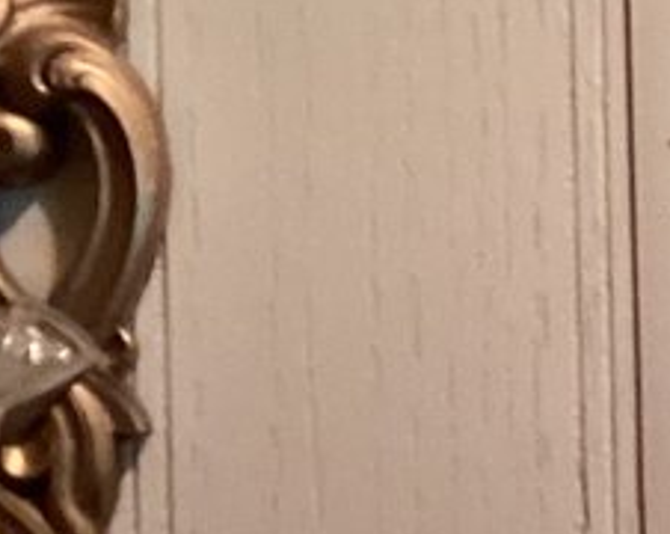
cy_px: 438
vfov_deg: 7.6
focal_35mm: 203
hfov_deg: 8.7
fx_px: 4018
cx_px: 1596
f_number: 2.4
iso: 320
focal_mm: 3.3
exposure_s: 1/40
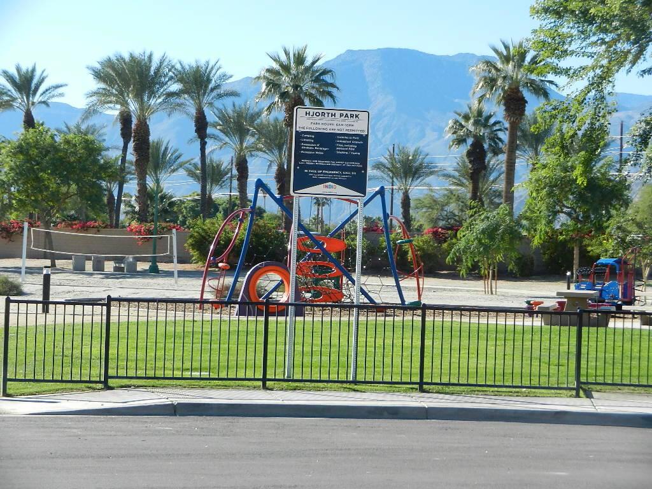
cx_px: 326
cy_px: 244
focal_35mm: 106
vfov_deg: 14.0
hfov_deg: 18.5
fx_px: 1997
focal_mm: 19.1
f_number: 5
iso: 160
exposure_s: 1/500
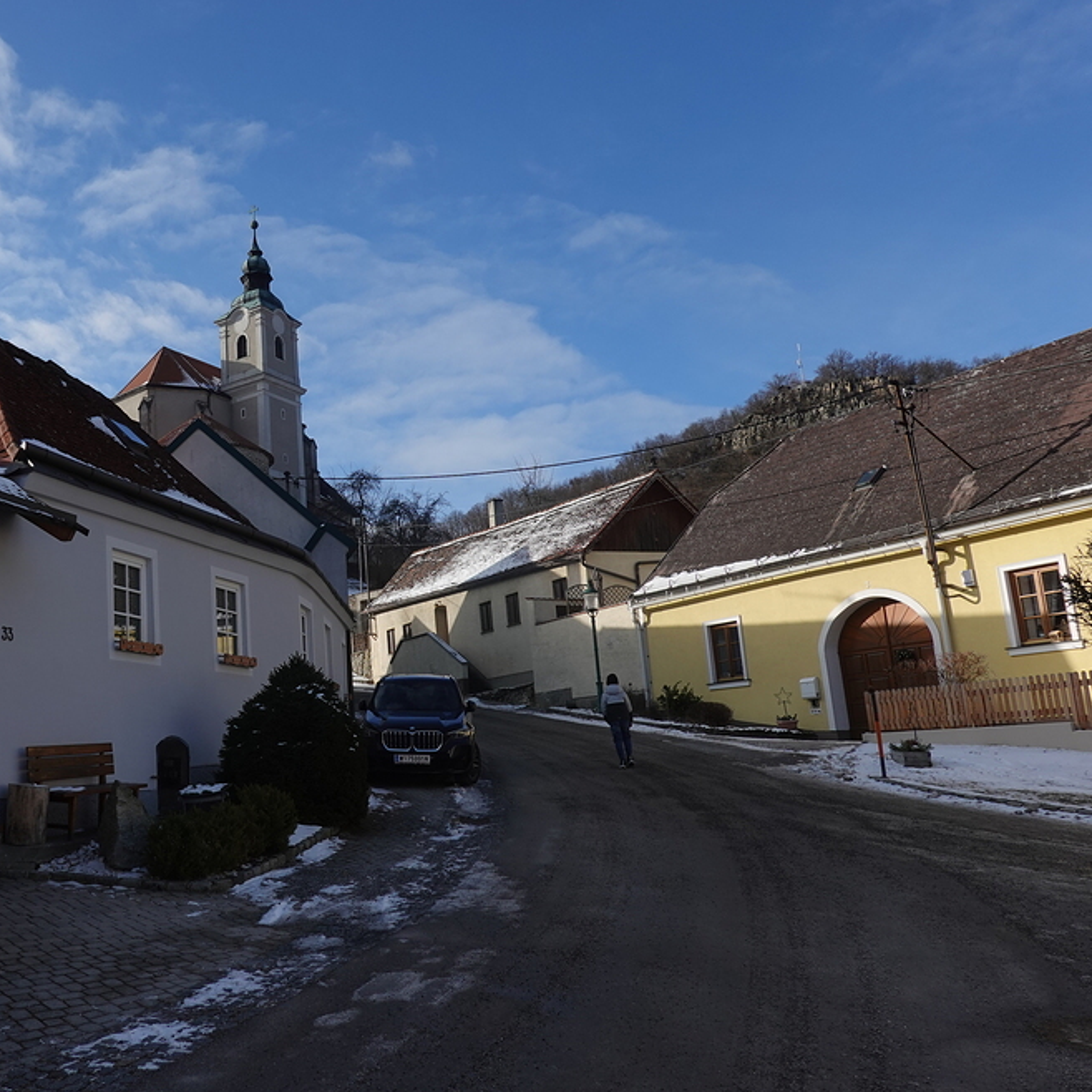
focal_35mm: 31
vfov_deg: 52.5
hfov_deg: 50.4
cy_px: 544
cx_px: 274
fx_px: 1106
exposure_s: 1/1000
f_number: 4.5
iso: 125
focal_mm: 9
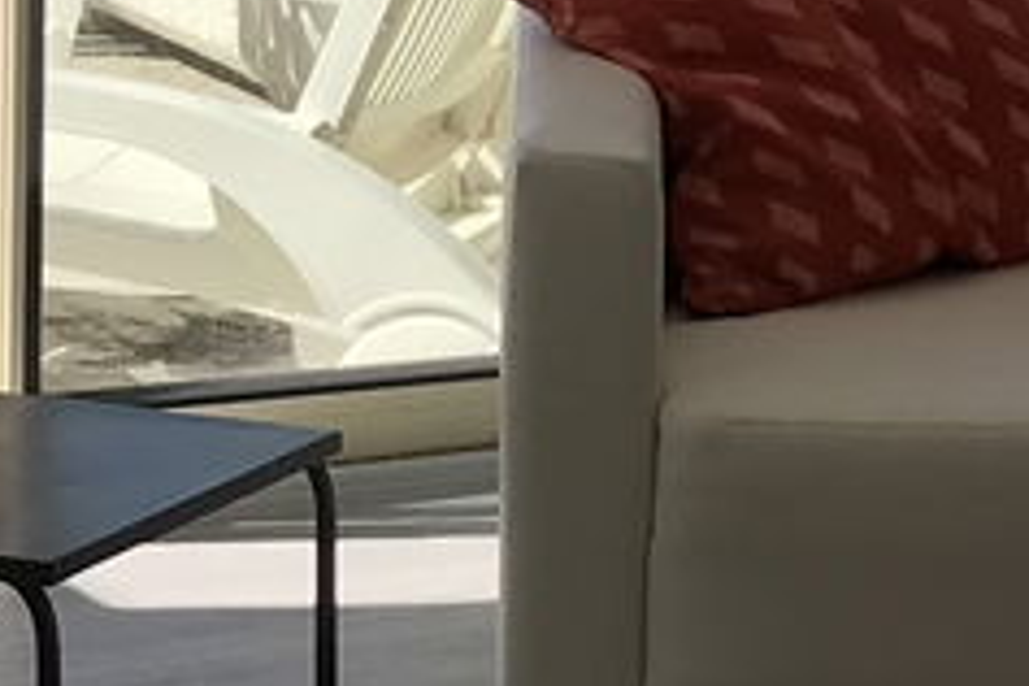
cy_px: 139
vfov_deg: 7.0
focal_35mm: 197
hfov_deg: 10.0
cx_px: 1732
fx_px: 5630
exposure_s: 1/1182
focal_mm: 3.99
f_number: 1.8
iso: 20
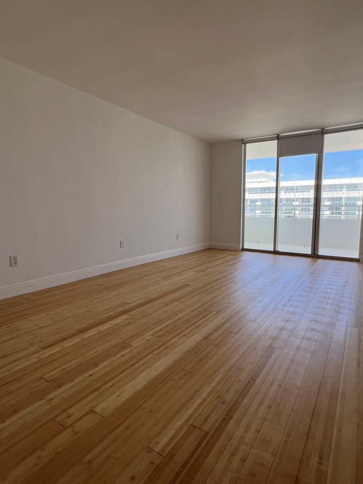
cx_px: 195
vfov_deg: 87.7
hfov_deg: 71.5
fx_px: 252
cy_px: 237
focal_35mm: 18
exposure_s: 1/149
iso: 32
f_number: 1.8
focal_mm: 1.57
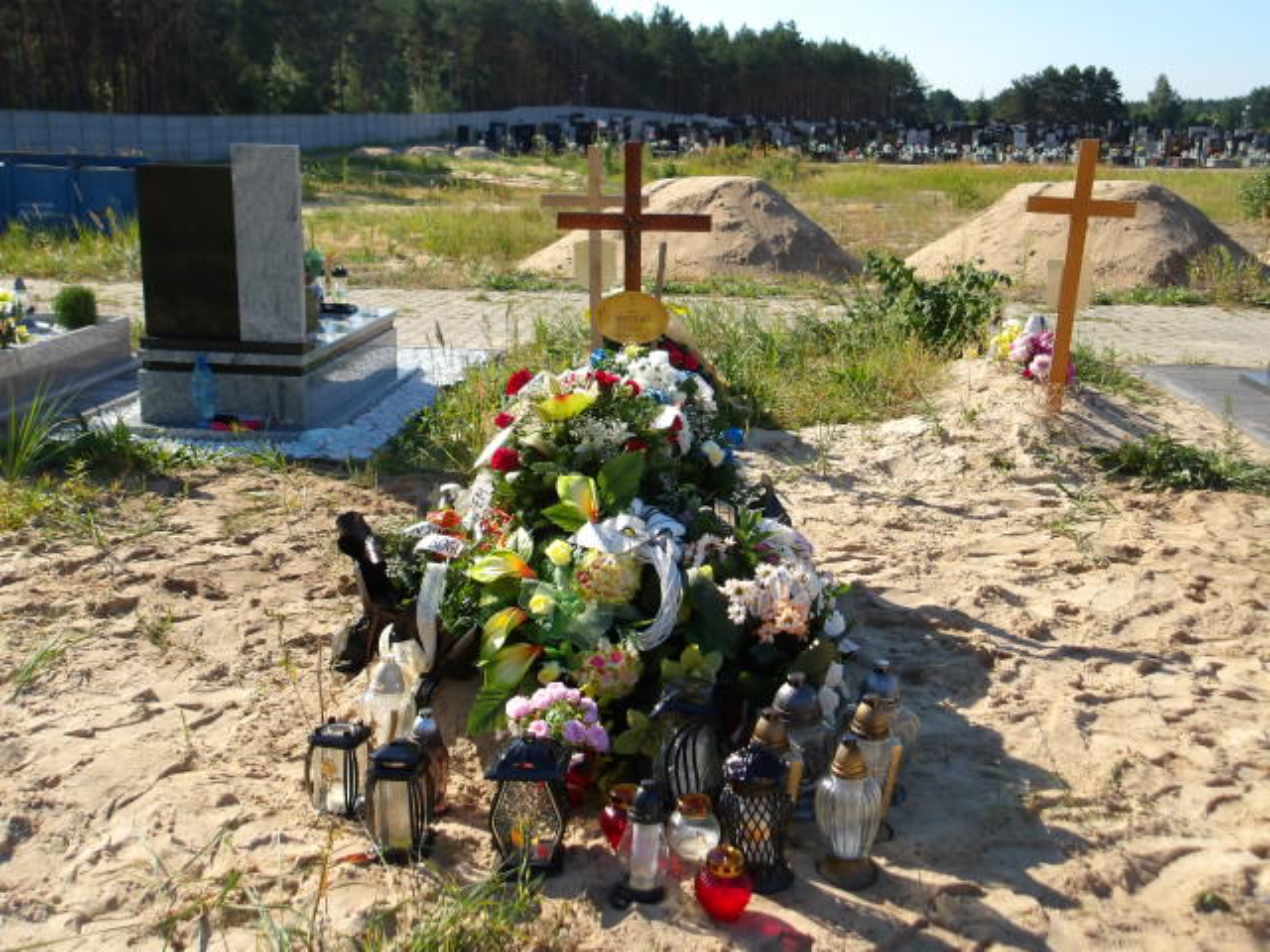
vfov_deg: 41.8
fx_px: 1247
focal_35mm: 34
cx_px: 635
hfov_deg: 54.0
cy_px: 476
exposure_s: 1/769
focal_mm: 6.1
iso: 100
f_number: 3.3
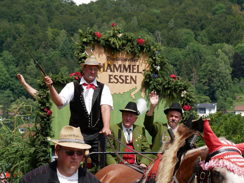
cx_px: 122
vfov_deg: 13.5
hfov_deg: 17.9
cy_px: 92
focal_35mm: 110
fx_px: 776
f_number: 7.1
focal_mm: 55
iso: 200
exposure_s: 1/400
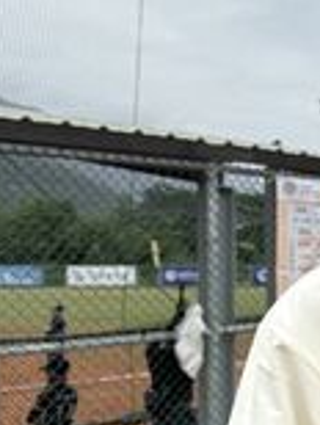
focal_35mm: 62
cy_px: 226
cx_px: 452
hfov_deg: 20.8
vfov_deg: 31.1
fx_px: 762
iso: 80
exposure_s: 1/4405
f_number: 1.78
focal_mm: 6.76
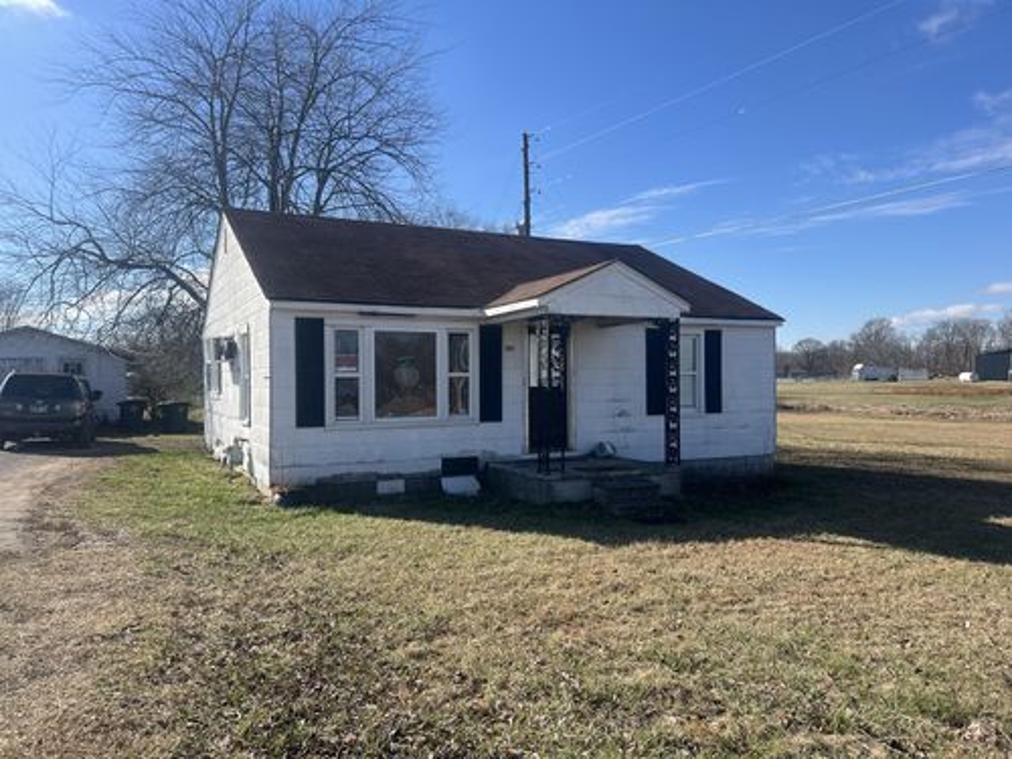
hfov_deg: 67.3
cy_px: 380
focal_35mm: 26
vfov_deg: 53.1
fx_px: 760
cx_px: 506
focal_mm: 5.7
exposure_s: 1/3704
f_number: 1.5
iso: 50
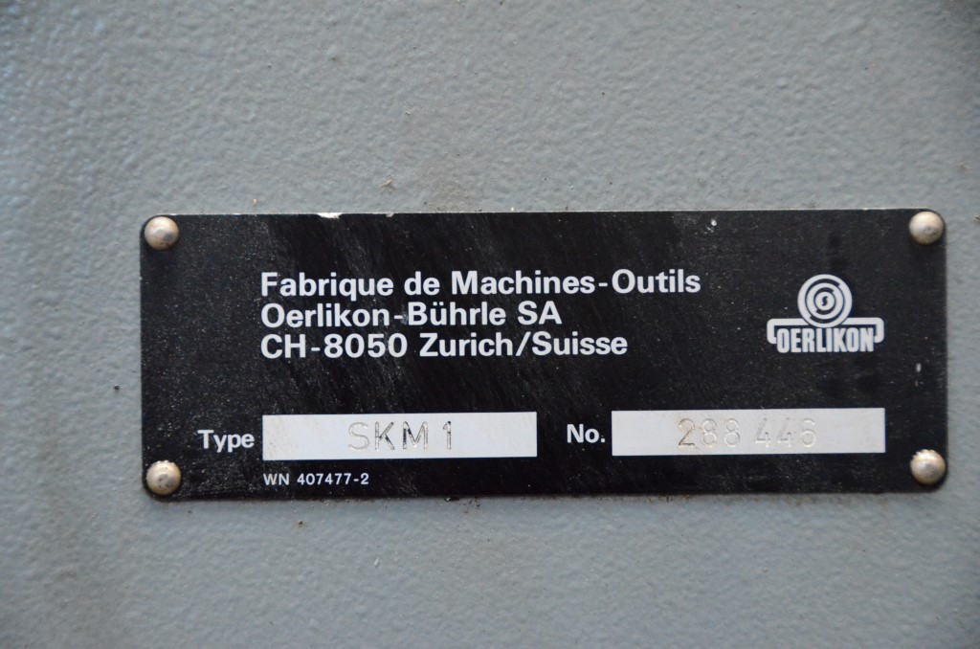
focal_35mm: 135
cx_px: 490
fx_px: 3667
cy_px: 324
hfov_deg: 15.2
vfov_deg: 10.1
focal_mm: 90
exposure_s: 1/100
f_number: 5.3
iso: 6400
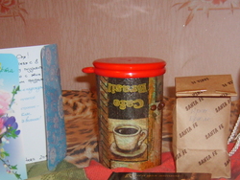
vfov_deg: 23.0
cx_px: 152
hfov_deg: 30.6
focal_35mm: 63
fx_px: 437
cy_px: 144
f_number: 2.8
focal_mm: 5.8
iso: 100
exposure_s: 1/45
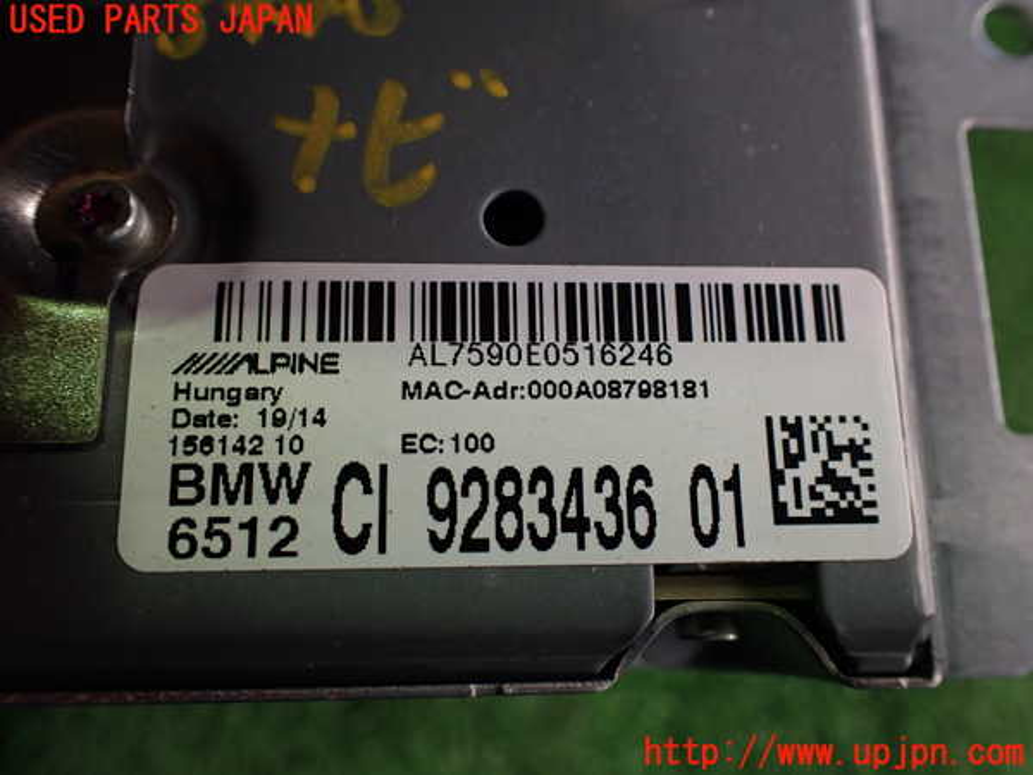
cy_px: 388
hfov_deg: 60.0
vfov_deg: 46.8
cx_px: 516
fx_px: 895
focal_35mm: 30
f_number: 2.3
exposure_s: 1/125
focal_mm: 5.4
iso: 250
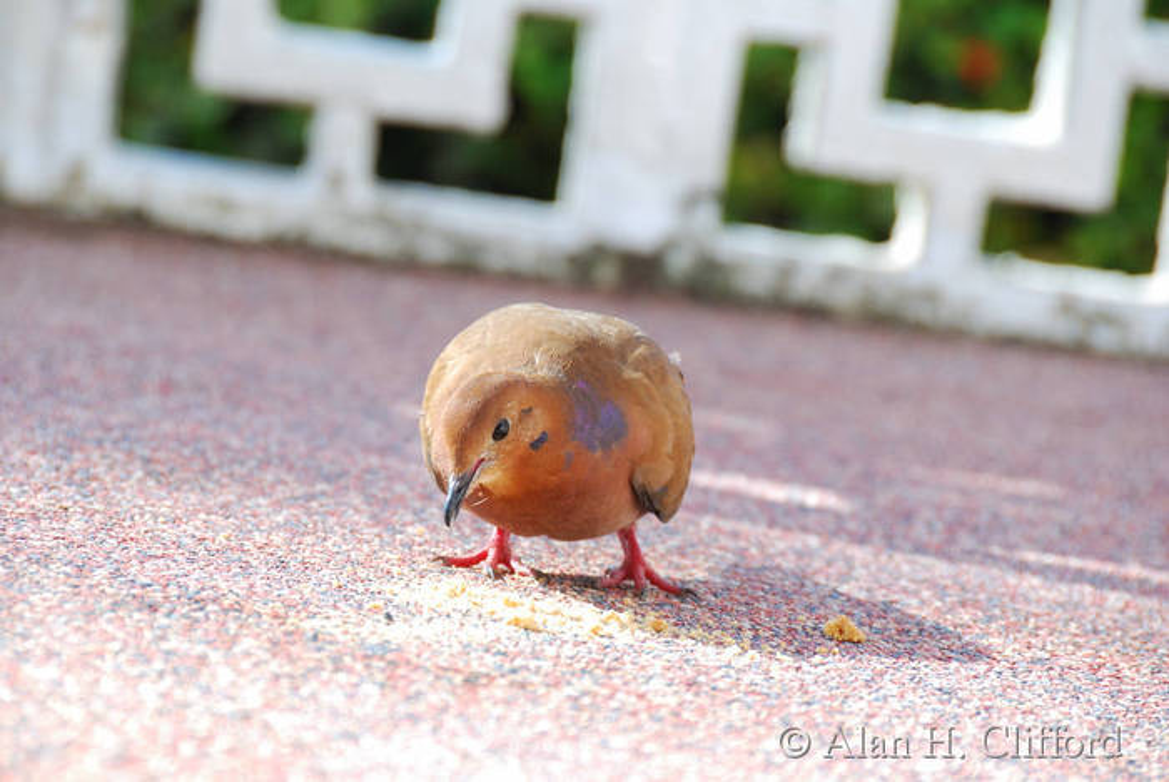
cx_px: 584
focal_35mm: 300
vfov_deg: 4.6
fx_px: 9749
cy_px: 391
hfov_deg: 6.9
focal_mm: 200
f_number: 7.1
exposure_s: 1/50
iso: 100
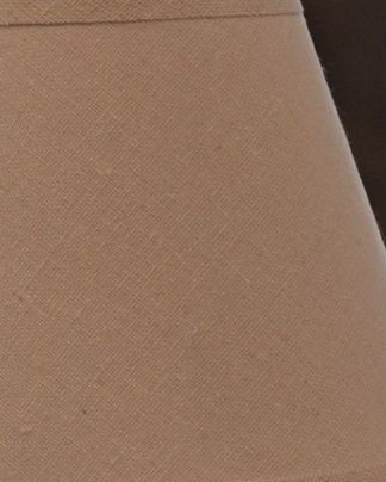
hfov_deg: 5.9
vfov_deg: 7.3
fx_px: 3750
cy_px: 562
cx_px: 258
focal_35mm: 263
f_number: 5.3
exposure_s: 1/125
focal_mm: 70
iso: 640
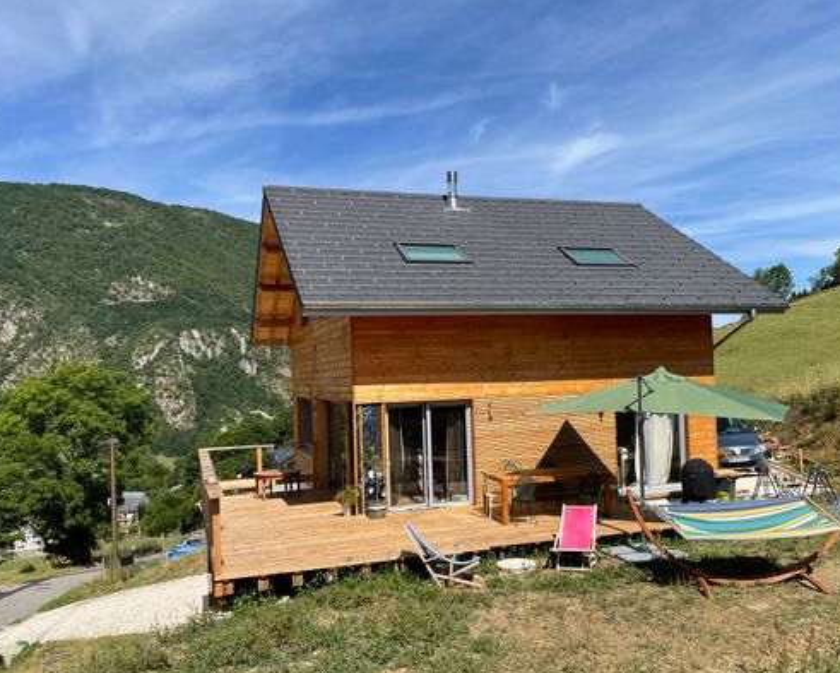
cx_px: 447
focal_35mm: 31
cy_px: 378
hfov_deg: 57.1
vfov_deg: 47.0
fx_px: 771
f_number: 1.6
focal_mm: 4.2
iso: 32
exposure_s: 1/3509
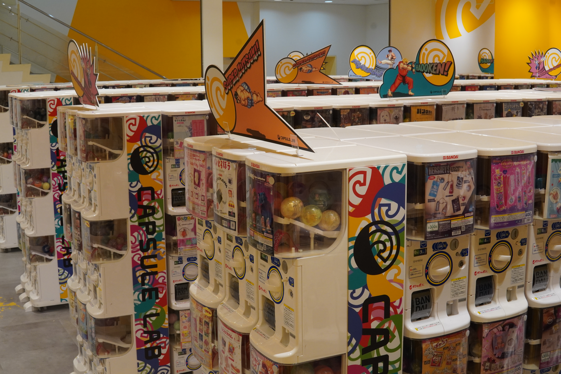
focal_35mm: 45
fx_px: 701
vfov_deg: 29.9
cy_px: 187
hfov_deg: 43.6
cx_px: 280
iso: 1000
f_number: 14
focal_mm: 30
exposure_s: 1/25
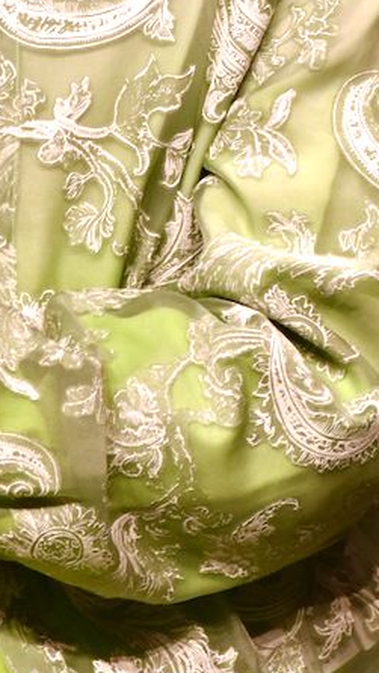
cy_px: -226
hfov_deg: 1.4
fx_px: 15716
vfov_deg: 2.5
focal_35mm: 880
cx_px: -56
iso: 400
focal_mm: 130
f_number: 4.8
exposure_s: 1/80
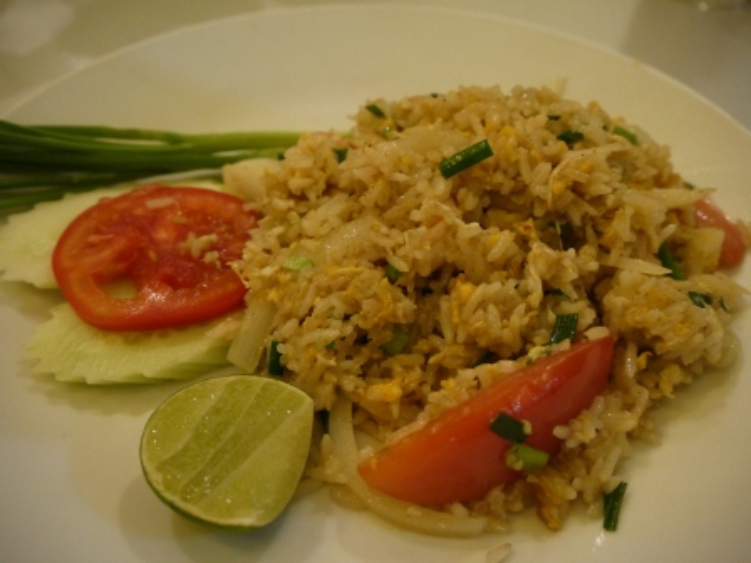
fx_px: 607
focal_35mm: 28
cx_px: 376
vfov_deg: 49.7
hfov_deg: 63.4
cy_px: 282
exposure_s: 1/60
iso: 1000
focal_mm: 14
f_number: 3.5
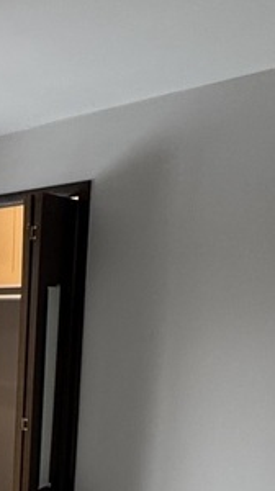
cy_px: 450
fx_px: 715
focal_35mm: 55
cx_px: -119
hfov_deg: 19.4
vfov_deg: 35.5
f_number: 2.2
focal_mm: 2.22
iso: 250
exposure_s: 1/120
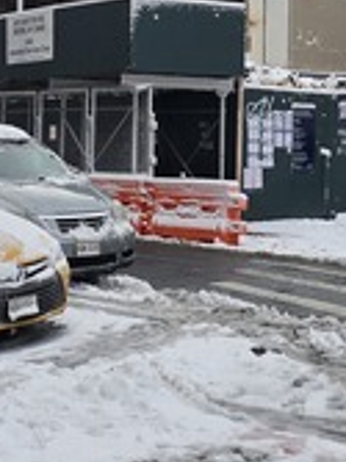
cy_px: 50
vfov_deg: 21.8
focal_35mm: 88
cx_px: 180
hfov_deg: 16.8
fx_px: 1174
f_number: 1.7
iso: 12
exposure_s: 1/664
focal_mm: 6.3
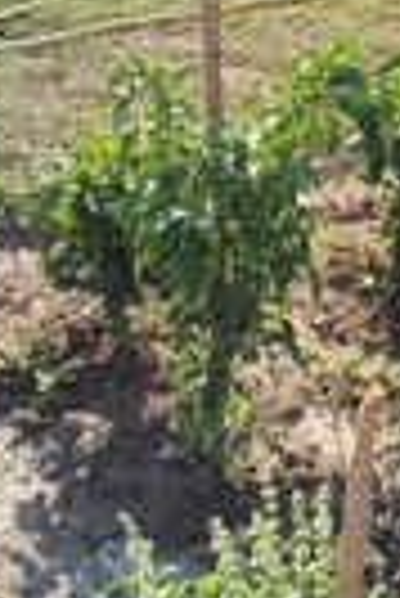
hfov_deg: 15.0
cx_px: 535
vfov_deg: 22.8
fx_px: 1446
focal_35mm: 87
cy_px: 63
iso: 50
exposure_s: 1/560
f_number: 1.8
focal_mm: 4.22
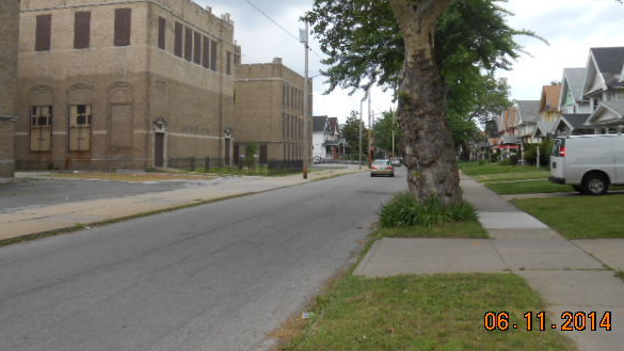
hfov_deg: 62.6
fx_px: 513
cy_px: 121
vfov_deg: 37.4
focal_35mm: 31
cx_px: 310
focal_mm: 4.6
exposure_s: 1/400
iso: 80
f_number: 3.5
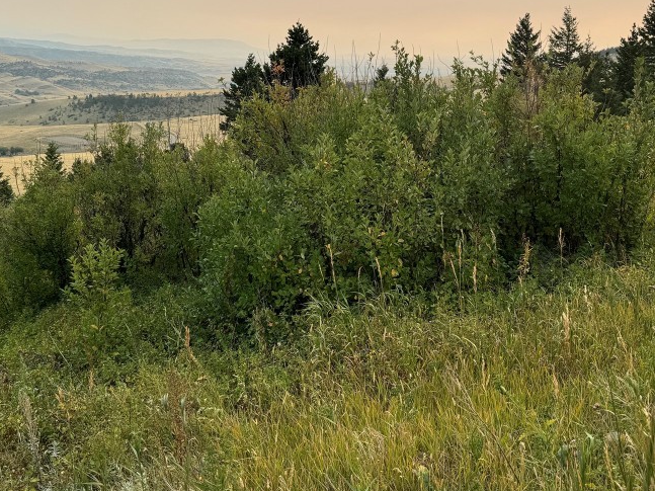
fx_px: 719
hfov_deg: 49.0
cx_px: 317
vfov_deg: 37.5
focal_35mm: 38
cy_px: 180
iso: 80
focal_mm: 6.76
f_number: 1.78
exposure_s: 1/1488
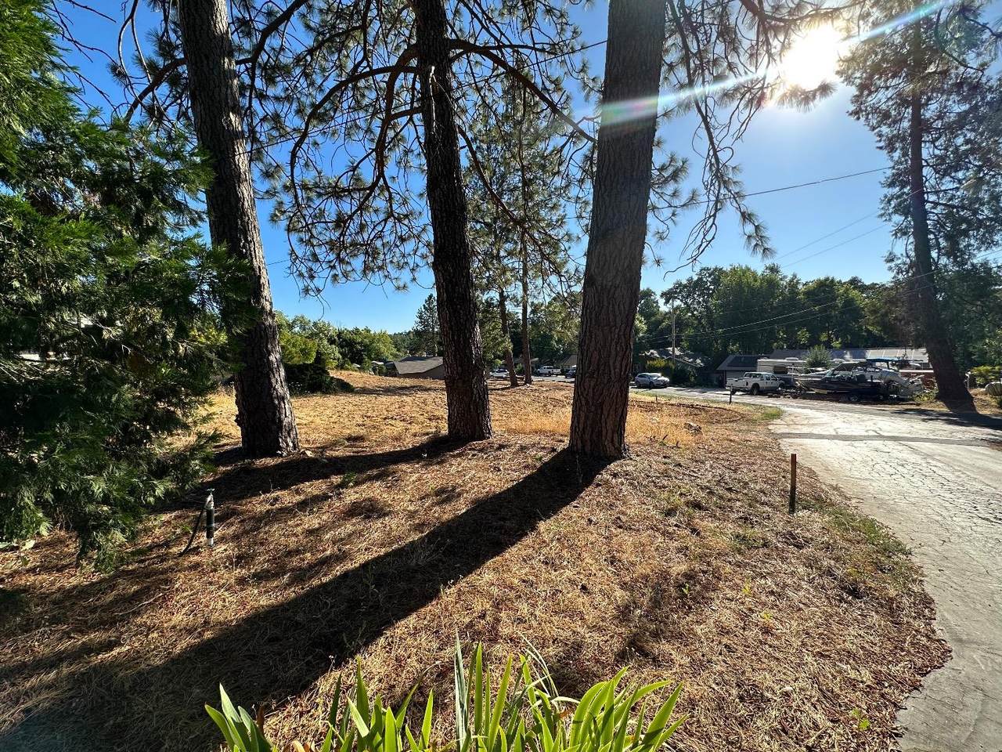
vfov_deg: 85.7
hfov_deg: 102.1
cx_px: 501
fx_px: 405
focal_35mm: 14
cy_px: 376
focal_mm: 2.22
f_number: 2.2
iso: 40
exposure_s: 1/955
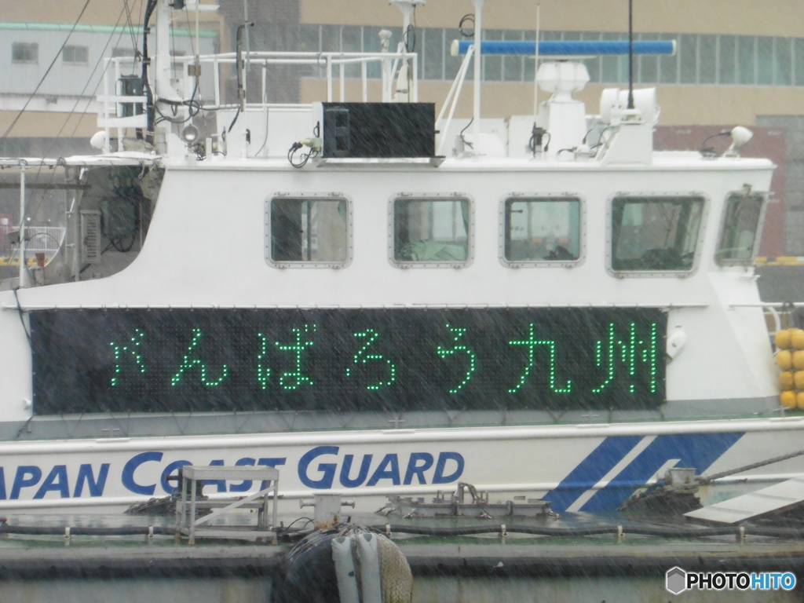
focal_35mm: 336
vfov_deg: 4.4
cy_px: 302
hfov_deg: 5.9
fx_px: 7804
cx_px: 402
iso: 400
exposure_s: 1/200
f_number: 6.3
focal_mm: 60
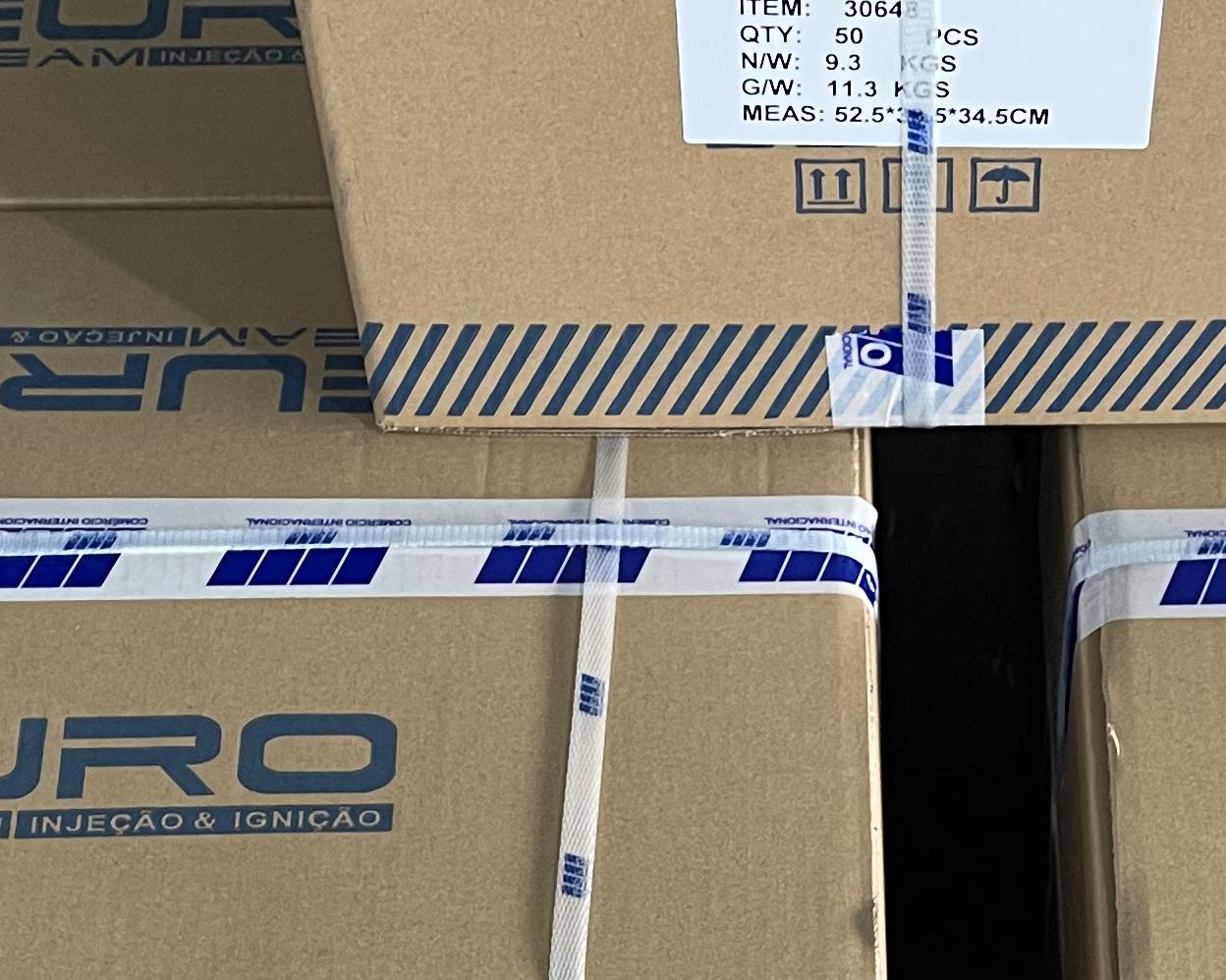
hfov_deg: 23.1
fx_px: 2975
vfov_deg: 18.1
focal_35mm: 82
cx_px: 872
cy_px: 1053
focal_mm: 5.1
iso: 250
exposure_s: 1/60
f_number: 1.6
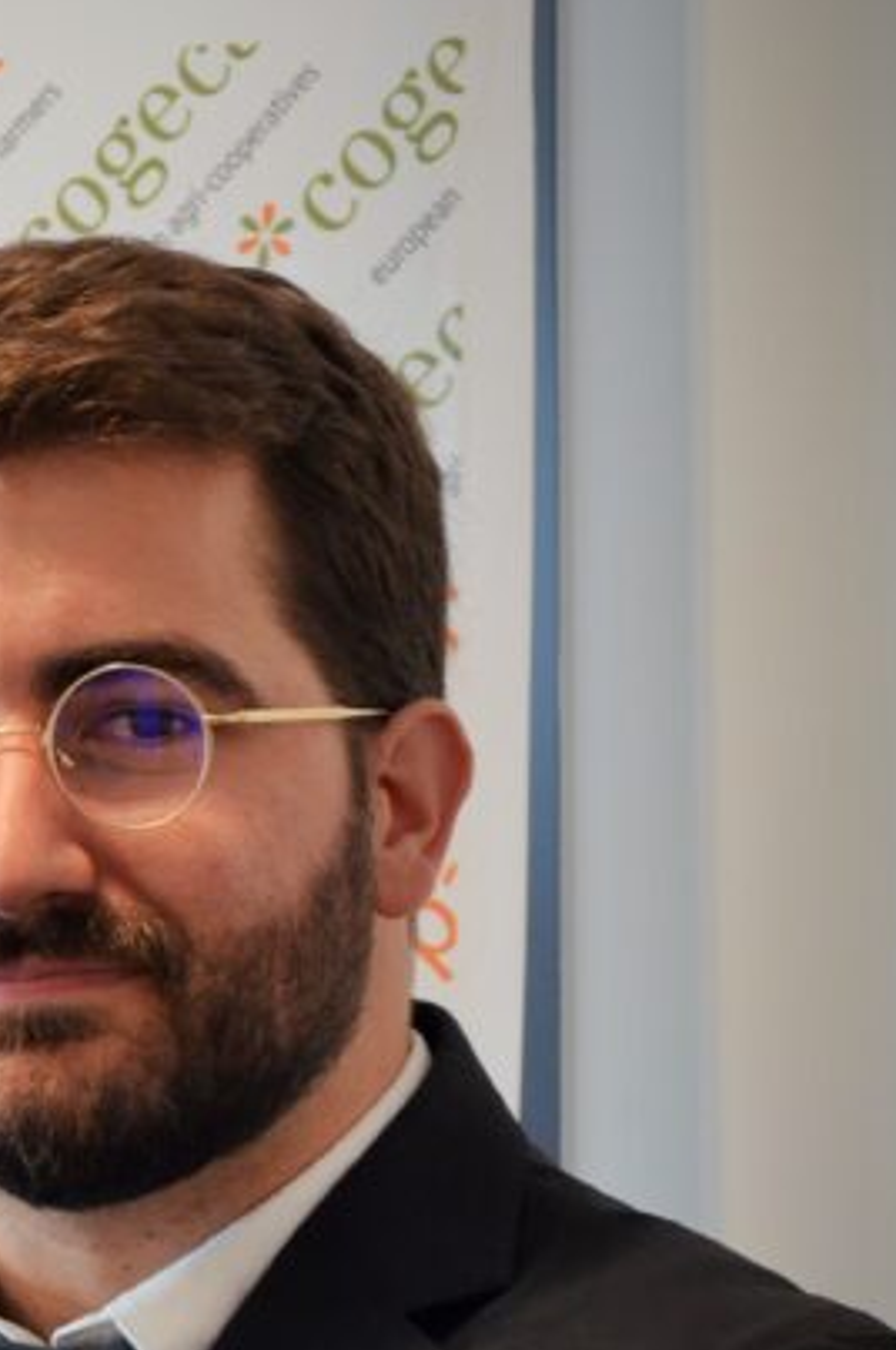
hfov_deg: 11.8
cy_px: 1109
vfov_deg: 17.8
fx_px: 4270
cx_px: -67
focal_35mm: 114
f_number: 4.5
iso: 1100
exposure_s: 1/30
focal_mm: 30
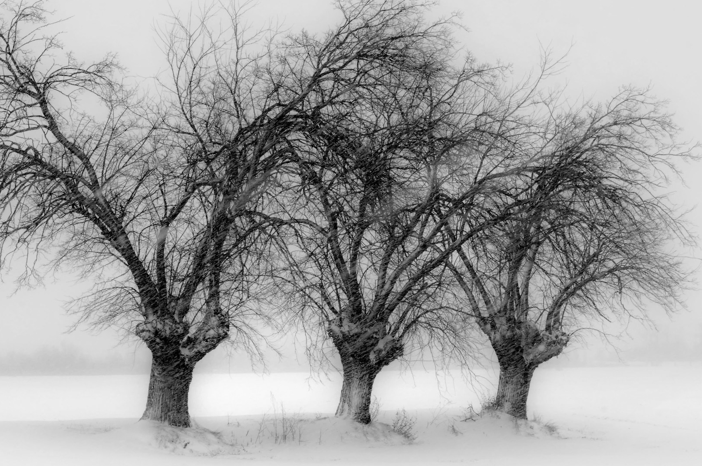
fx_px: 2688
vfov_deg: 9.9
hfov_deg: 14.9
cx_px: 273
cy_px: 149
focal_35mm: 138
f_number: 20
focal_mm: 62
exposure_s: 1/60
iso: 320
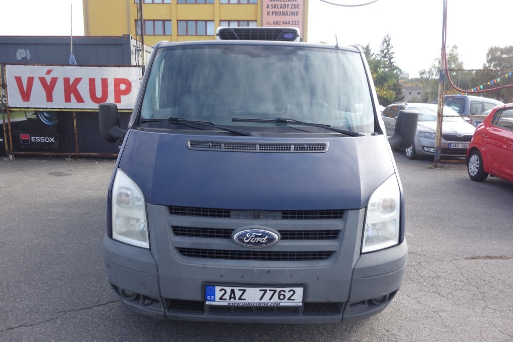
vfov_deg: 46.4
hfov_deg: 65.5
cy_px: 171
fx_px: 399
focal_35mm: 28
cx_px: 256
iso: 125
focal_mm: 10.4
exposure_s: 1/100
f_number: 5.6
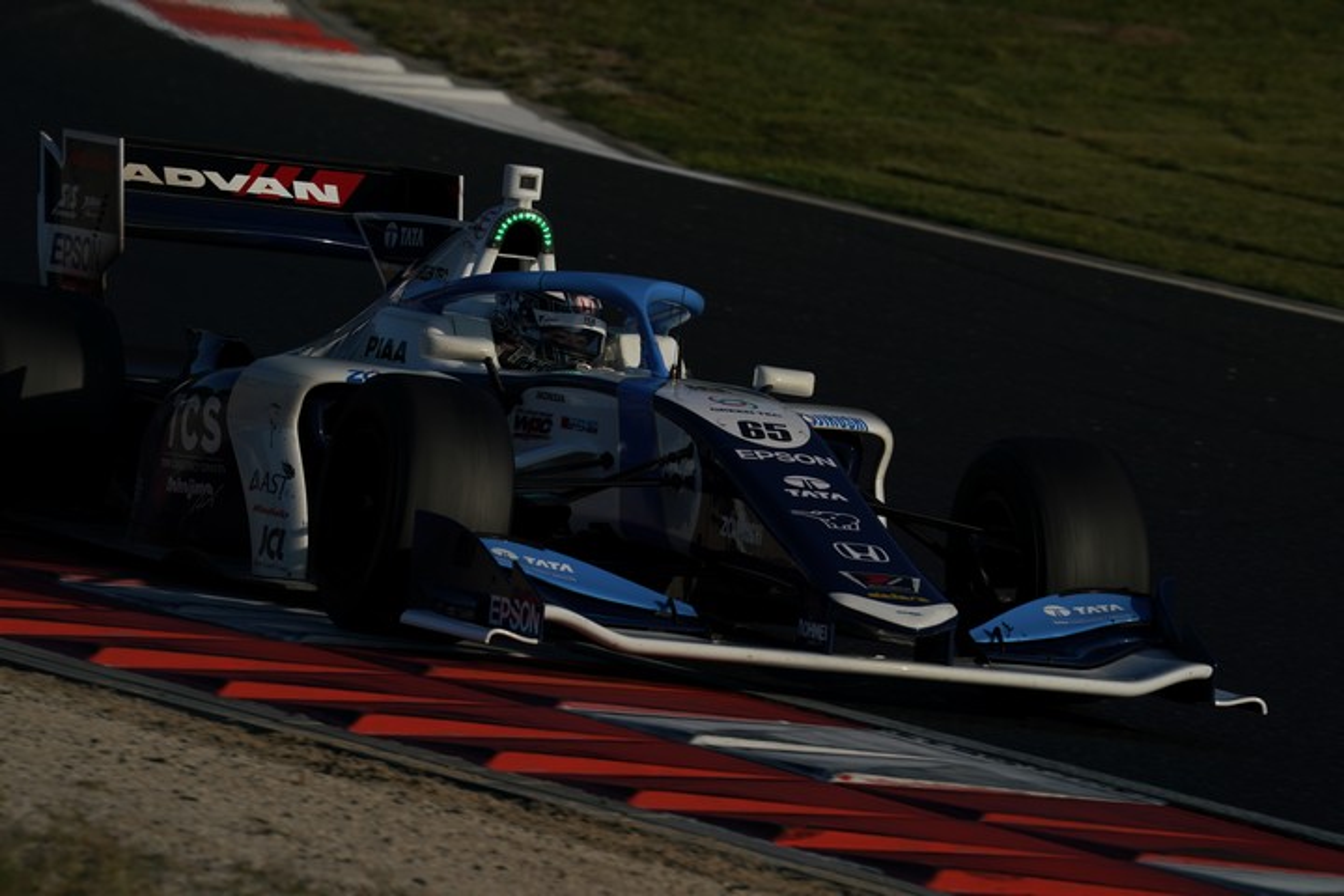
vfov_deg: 2.9
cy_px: 448
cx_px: 672
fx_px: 17844
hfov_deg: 4.3
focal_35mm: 478
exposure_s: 1/800
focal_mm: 478
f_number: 13
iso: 200
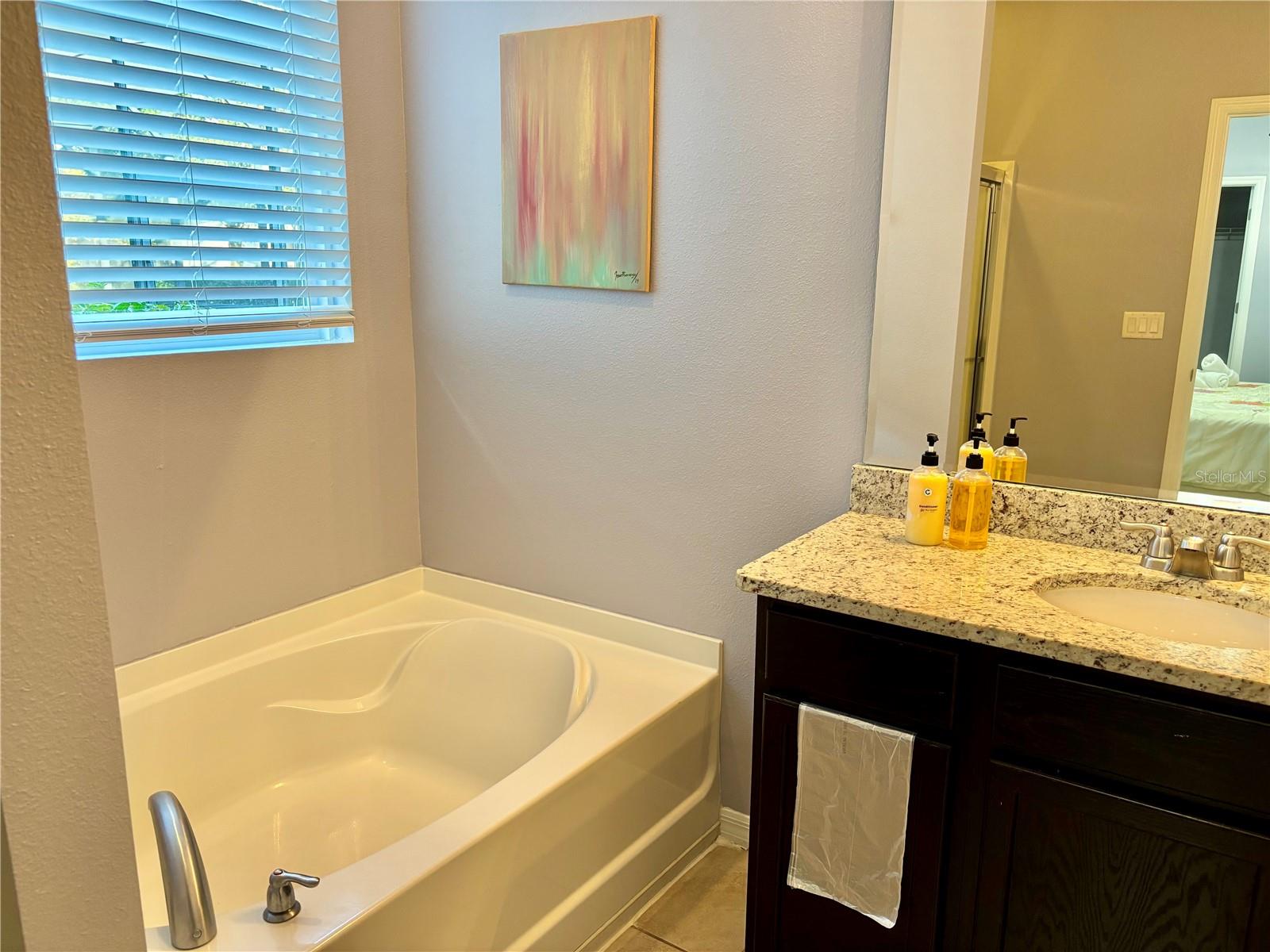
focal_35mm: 26
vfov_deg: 53.1
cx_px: 635
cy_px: 476
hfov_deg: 67.3
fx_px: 954
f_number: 1.6
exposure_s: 1/60
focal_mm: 5.96
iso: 200
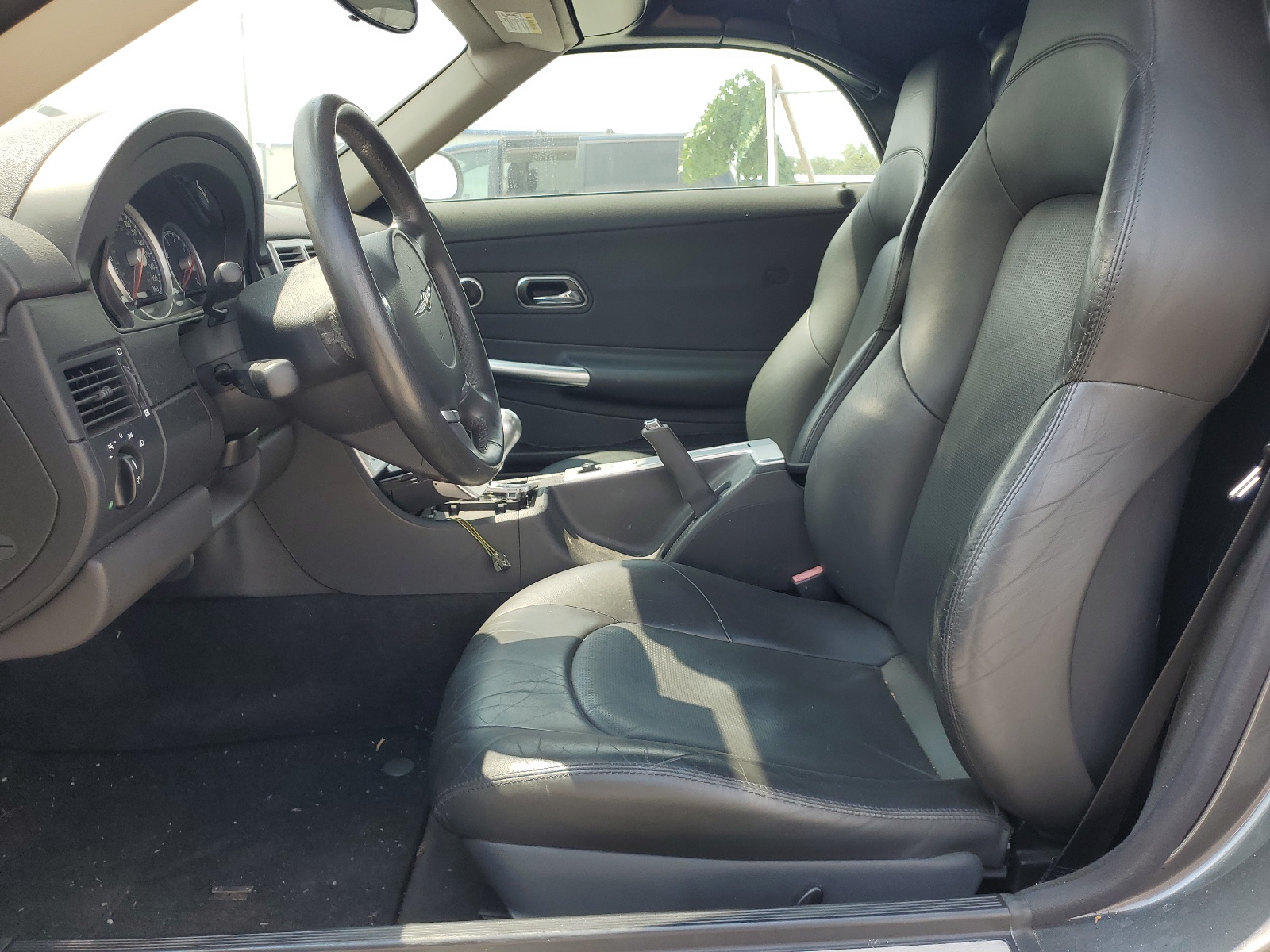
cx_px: 635
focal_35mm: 26
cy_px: 476
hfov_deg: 67.3
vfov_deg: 53.1
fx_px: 954
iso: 50
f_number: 1.5
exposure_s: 1/556
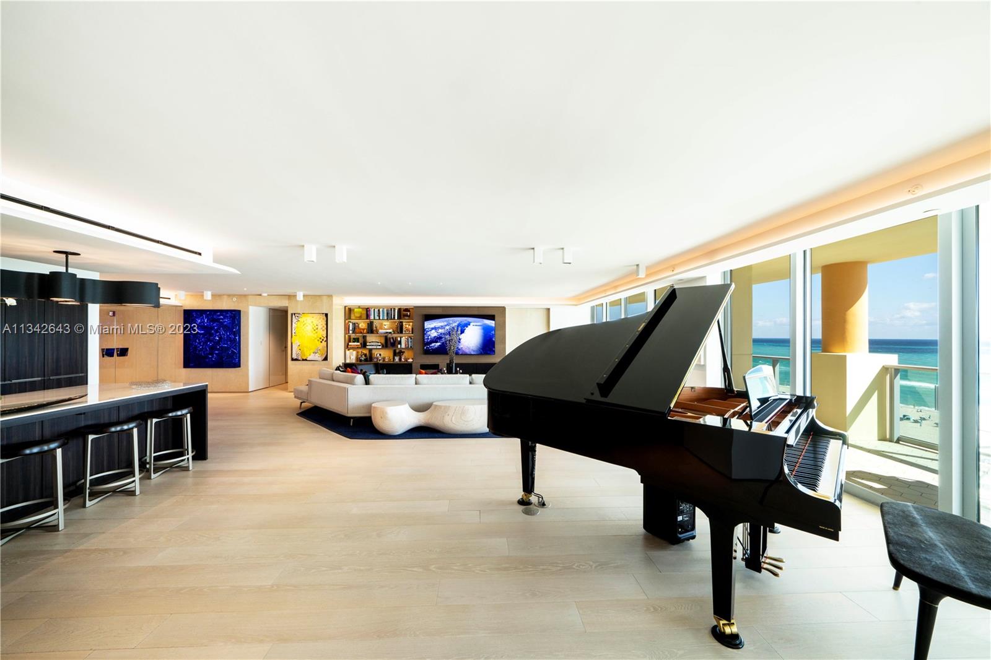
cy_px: 330
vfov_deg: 90.0
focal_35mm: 12
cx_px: 496
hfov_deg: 112.6
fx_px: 330
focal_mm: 12
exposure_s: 1/160
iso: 200
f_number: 11
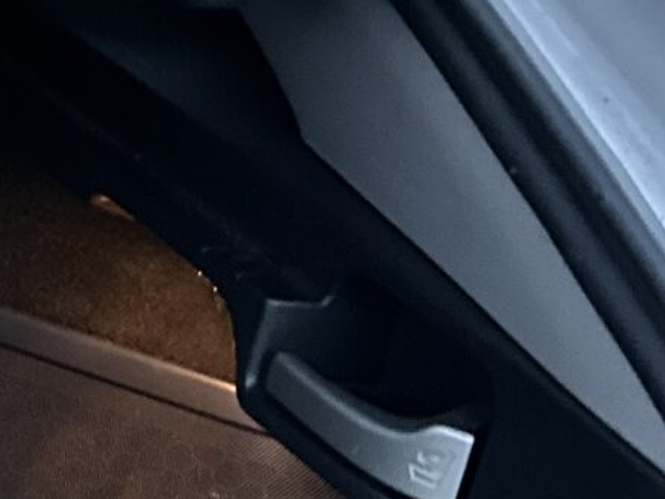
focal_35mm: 137
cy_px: 751
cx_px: -1115
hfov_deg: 11.1
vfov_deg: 10.5
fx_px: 2632
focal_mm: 6.86
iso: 1600
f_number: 1.78
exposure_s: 1/30
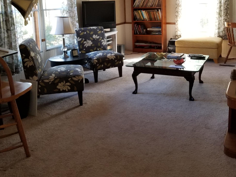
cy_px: 49
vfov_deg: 35.4
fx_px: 273
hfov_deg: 46.6
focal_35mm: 40
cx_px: 135
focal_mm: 4.25
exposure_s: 1/60
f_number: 1.7
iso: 160
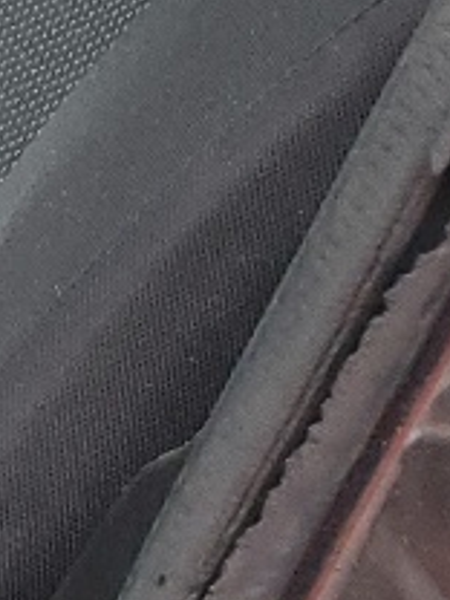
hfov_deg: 5.9
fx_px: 3467
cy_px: -167
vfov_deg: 9.7
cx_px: -1543
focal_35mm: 200
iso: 86
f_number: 1.5
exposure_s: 1/60.2
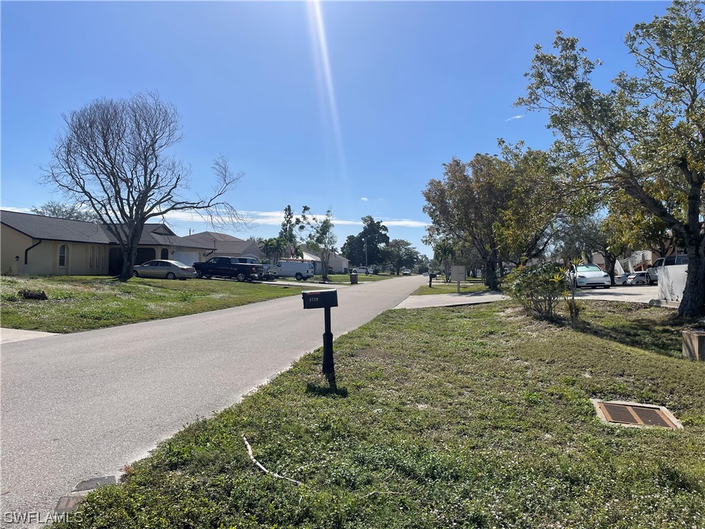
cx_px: 352
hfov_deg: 67.3
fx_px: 530
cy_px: 264
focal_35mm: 26
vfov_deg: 53.1
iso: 32
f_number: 1.6
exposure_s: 1/6897
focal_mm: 4.2
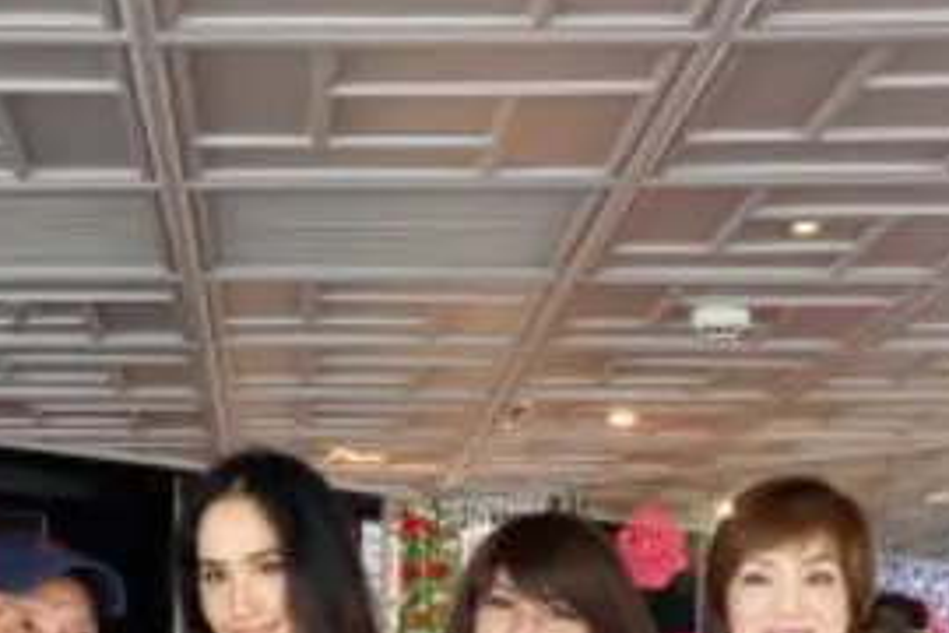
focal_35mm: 78
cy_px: 872
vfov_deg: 16.3
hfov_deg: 25.9
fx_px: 2056
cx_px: 316
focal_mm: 18.2
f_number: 4.5
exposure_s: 1/20
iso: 2000
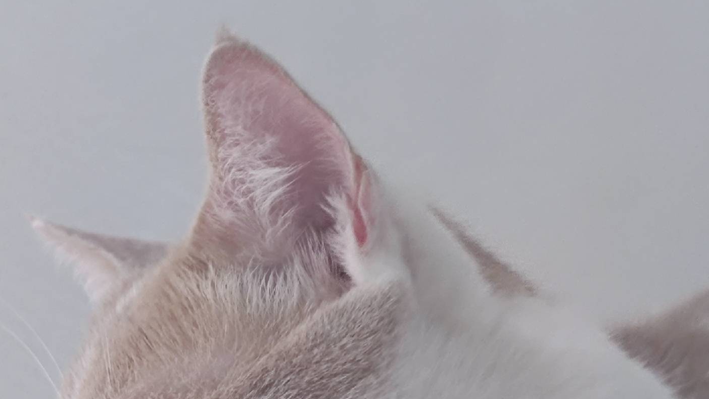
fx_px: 1729
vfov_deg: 13.1
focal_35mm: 92
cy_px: 220
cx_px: 265
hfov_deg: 23.1
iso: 1276
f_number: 1.6
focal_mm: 5.58
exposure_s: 1/33
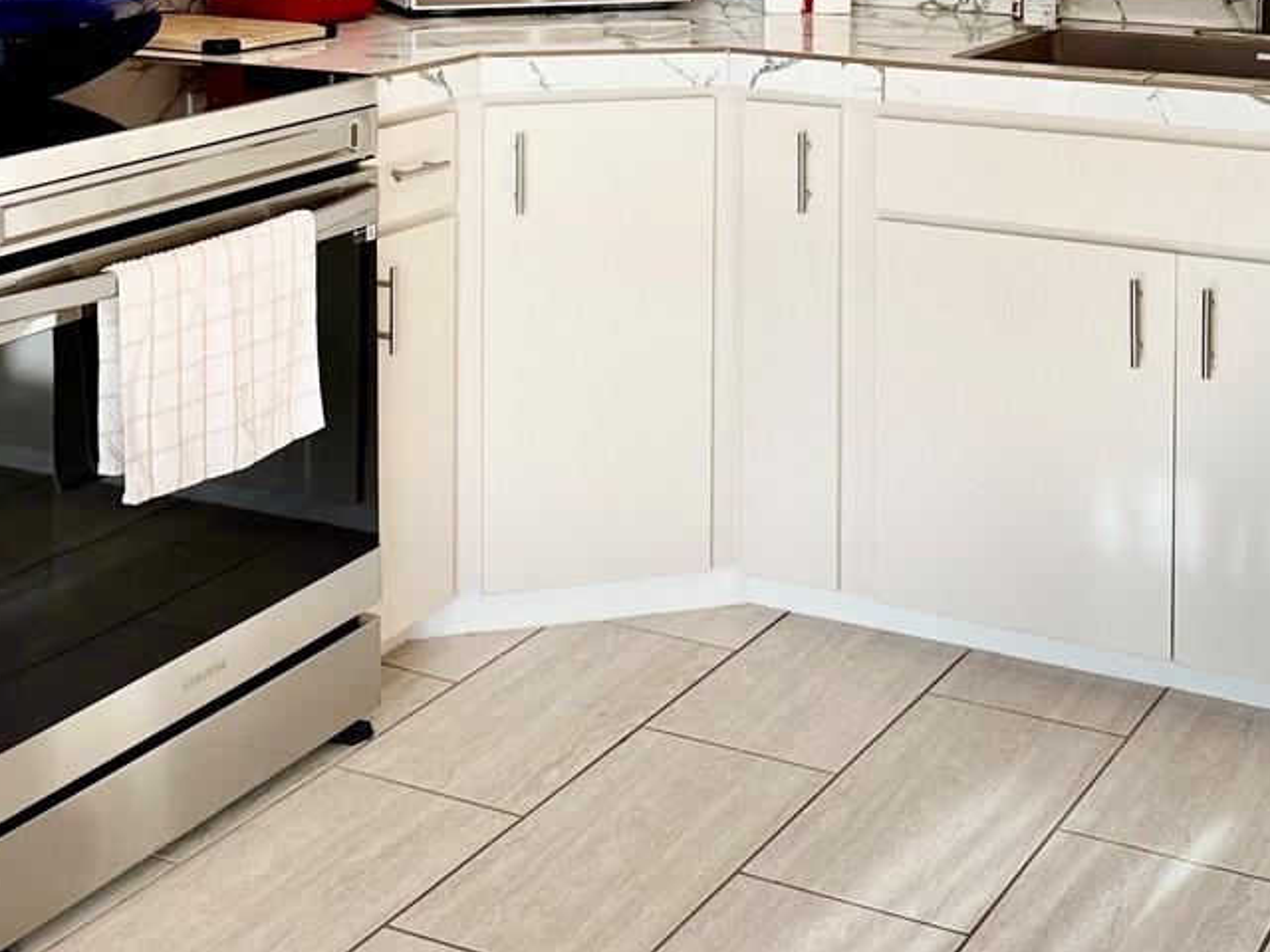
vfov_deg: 23.3
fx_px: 2201
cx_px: 683
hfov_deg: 32.2
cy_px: -14
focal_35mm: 60
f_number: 1.78
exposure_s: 1/374
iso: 100
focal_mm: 6.76
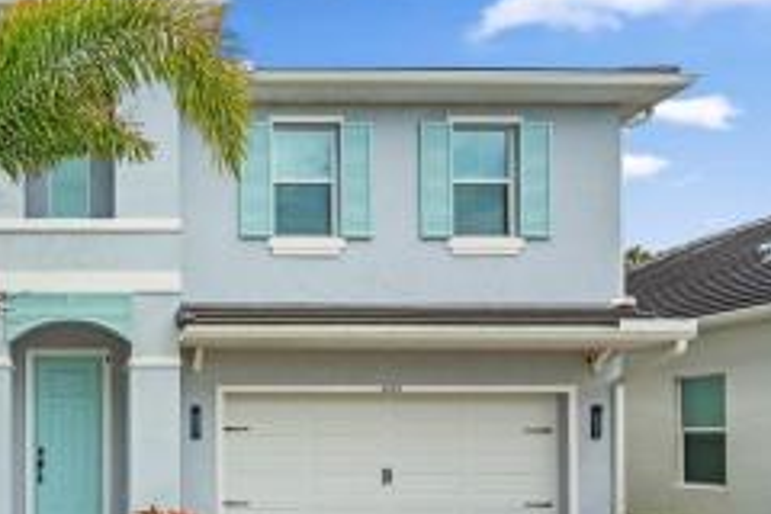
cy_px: 437
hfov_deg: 53.7
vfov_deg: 41.1
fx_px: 642
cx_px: 71
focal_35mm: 30
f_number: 10
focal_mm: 16
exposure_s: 1/125
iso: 400
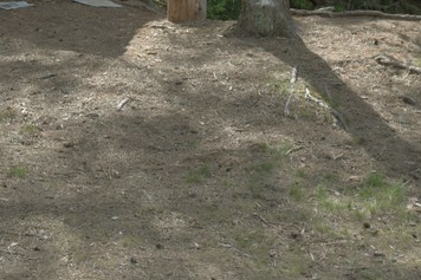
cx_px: 95
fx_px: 947
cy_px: -38
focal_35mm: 81
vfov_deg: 16.3
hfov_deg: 24.7
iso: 100
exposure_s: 1/80
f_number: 8
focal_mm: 24
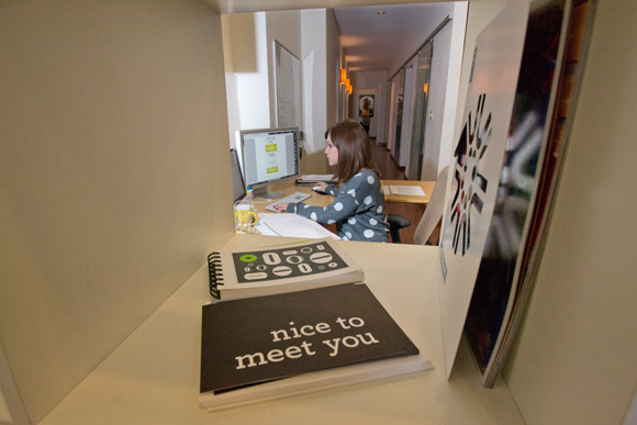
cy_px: 212
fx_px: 319
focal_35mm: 18
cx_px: 318
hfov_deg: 90.0
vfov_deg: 67.4
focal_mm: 12
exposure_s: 1/60
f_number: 9
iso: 1600
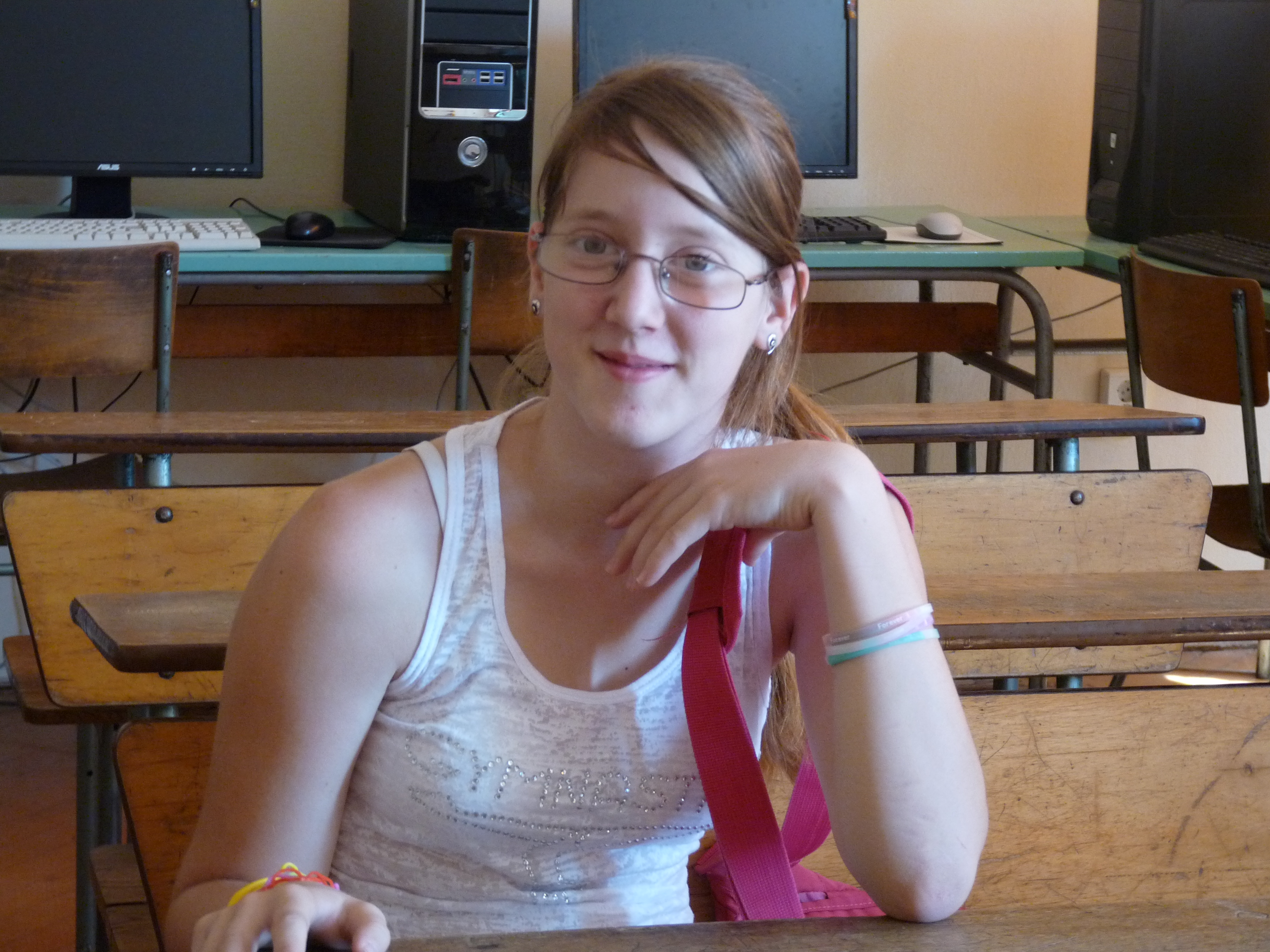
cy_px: 476
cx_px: 635
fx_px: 3339
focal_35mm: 91
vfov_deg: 16.2
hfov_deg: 21.5
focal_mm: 16.1
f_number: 3.4
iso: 400
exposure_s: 1/40
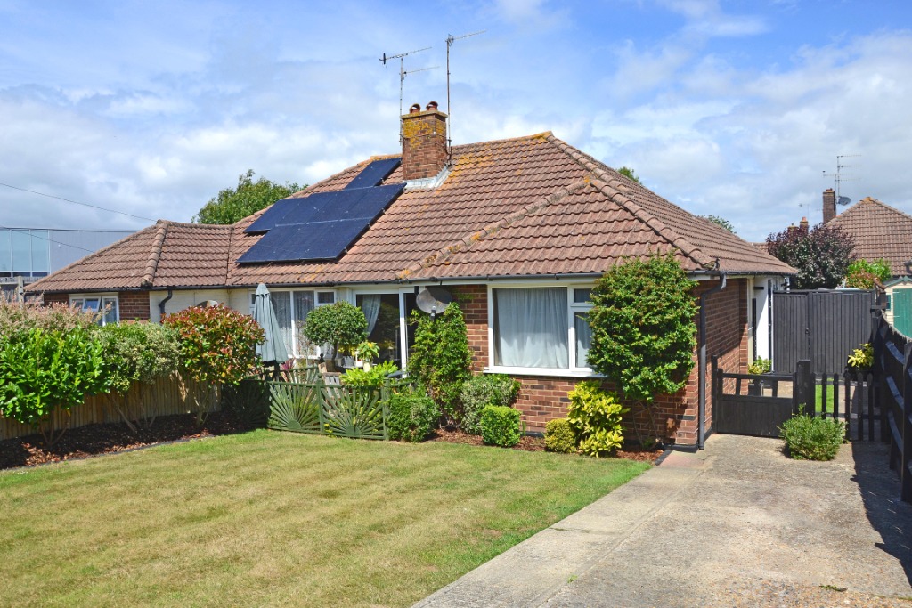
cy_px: 304
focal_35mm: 27
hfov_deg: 67.4
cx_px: 456
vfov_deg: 47.9
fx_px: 684
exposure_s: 1/200
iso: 100
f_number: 7.1
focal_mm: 18
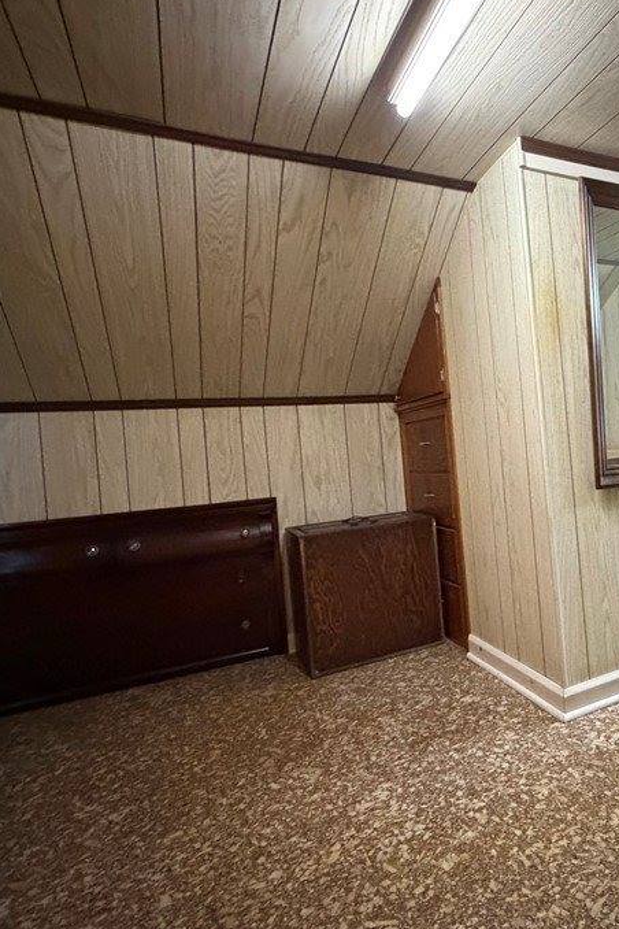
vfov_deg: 78.6
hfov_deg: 53.1
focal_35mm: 22
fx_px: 567
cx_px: 503
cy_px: 451
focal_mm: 2.22
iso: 1250
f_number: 2.2
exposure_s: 1/40
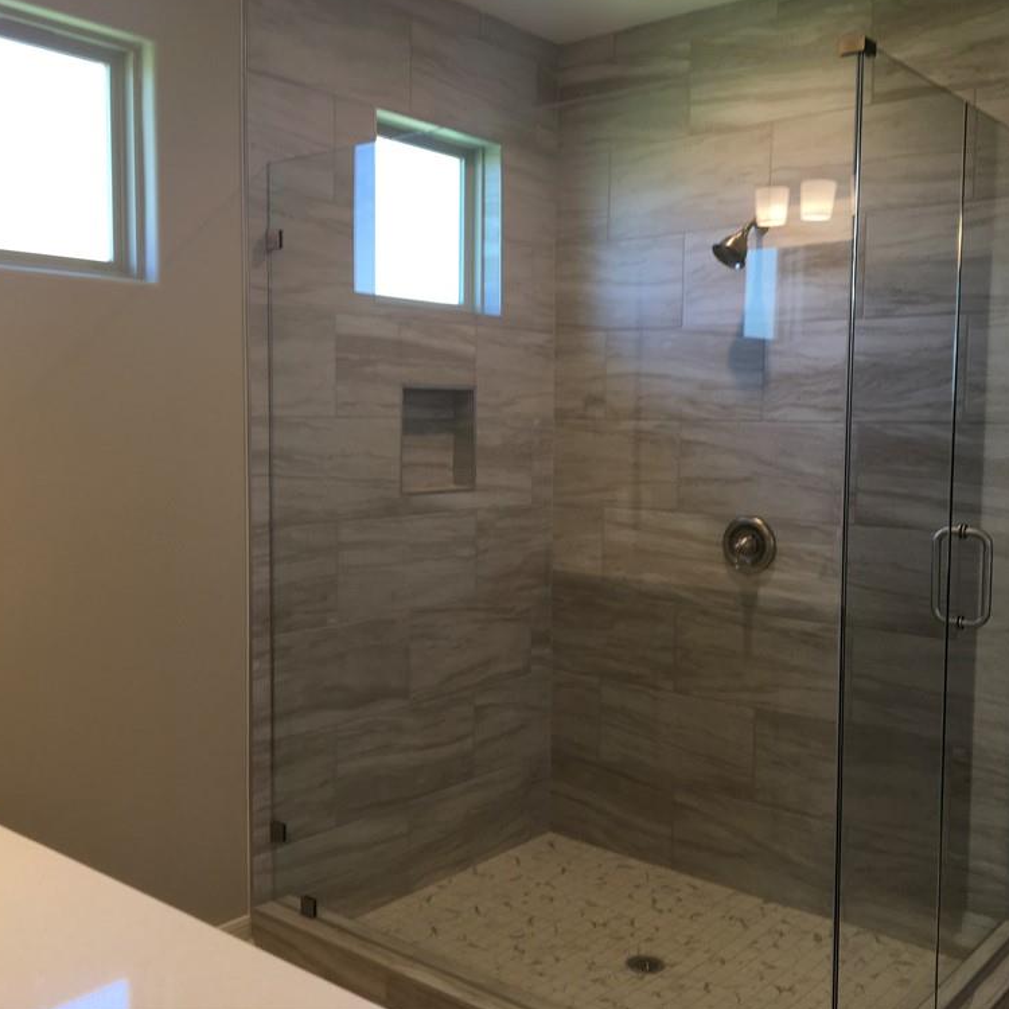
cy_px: 498
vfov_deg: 47.2
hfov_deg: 47.2
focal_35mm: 35
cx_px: 521
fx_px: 1154
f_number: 2.2
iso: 25
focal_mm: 4.15
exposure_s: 1/40
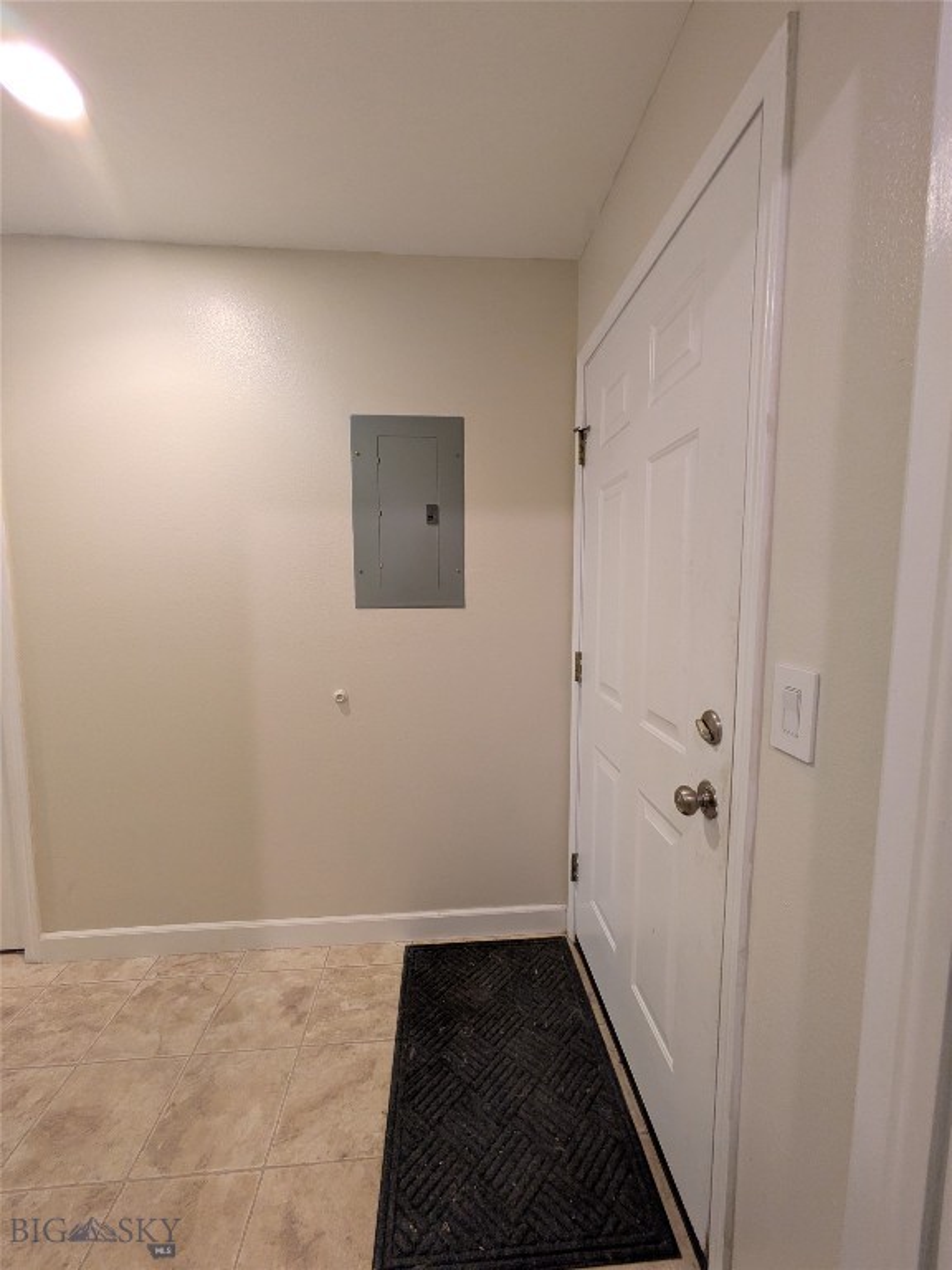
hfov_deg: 85.7
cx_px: 476
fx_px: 513
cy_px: 635
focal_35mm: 14
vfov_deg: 102.1
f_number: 2.2
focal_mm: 1.83
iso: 86
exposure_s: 1/24
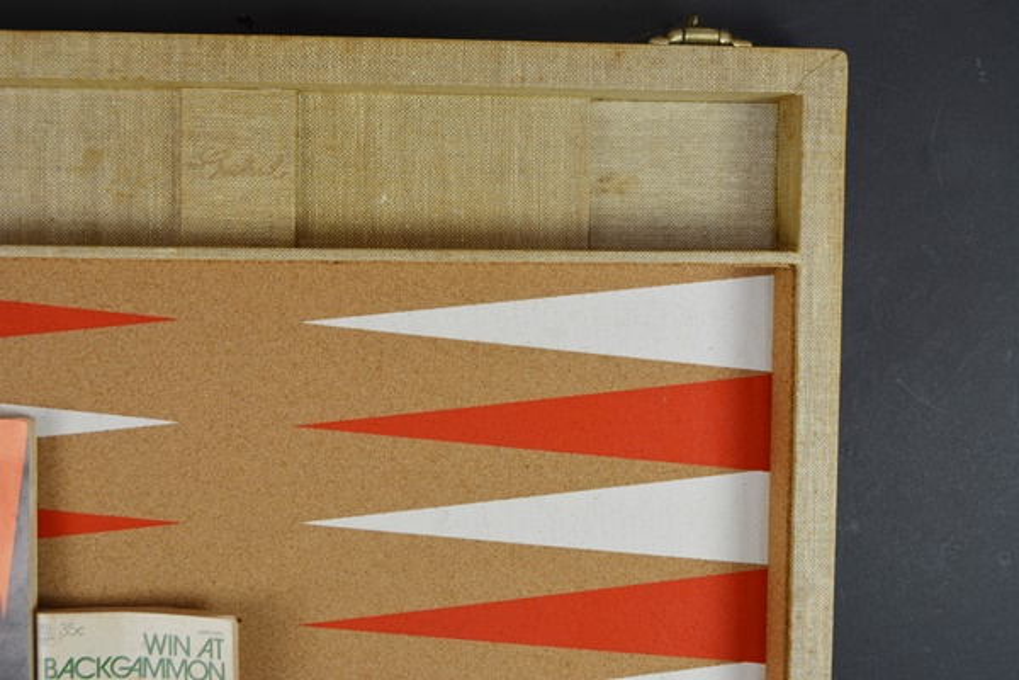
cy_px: 340
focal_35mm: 44
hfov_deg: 45.0
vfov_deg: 30.8
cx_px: 510
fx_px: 1231
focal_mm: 29
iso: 400
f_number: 5.6
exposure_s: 1/125
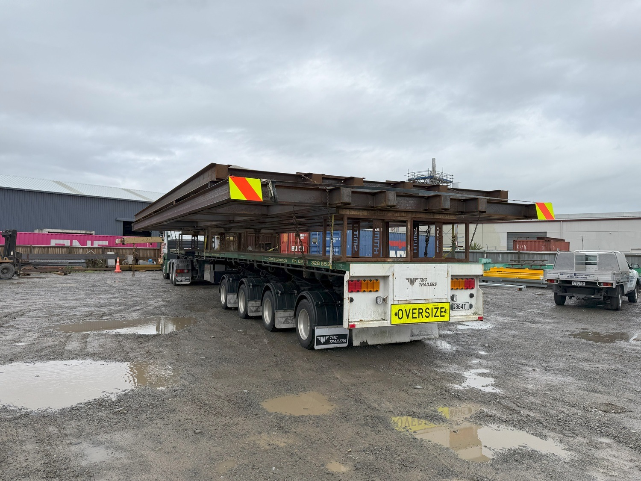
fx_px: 444
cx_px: 320
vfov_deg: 56.8
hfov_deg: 71.6
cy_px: 240
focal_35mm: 24
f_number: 1.78
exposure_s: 1/1901
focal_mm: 6.76
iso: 80
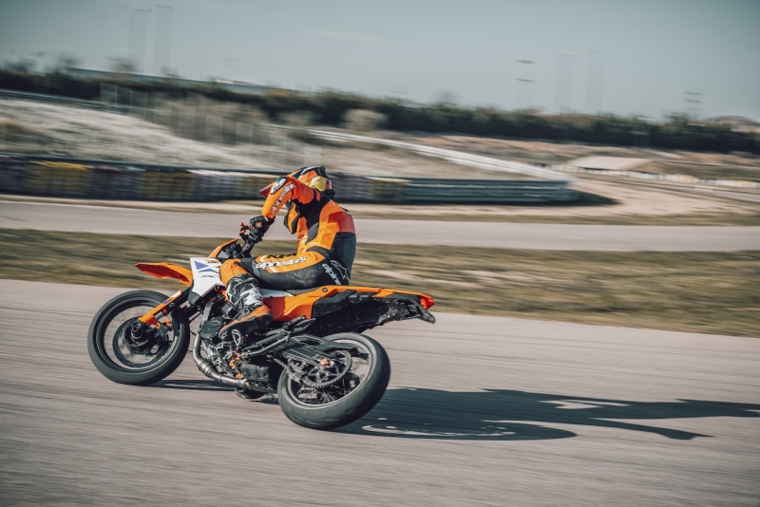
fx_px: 1499
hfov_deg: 28.4
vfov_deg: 19.2
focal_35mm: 71
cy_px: 254
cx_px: 380
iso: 50
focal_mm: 71
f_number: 9
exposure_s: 1/160
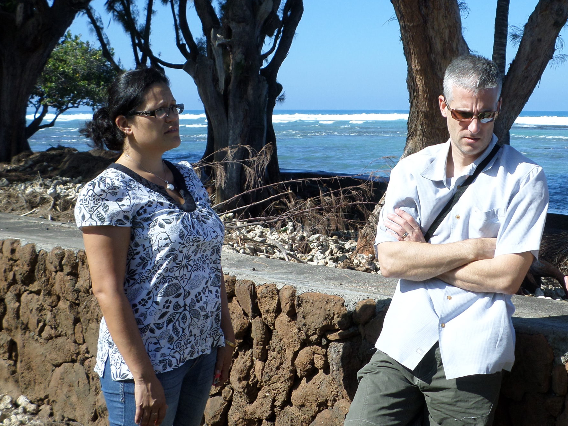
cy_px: 215
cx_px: 403
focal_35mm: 52
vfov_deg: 28.0
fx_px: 853
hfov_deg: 36.2
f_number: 3
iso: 80
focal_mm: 6.5
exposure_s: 1/1000
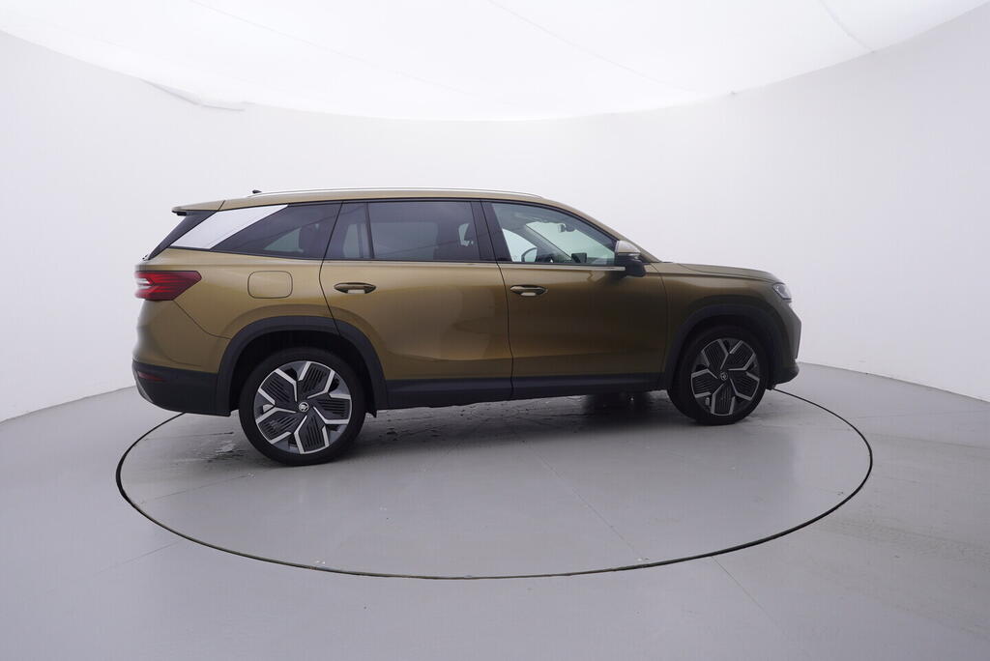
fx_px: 619
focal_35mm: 22
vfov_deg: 56.2
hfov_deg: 77.3
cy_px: 330
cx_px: 495
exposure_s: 1/80
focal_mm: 15
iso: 200
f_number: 5
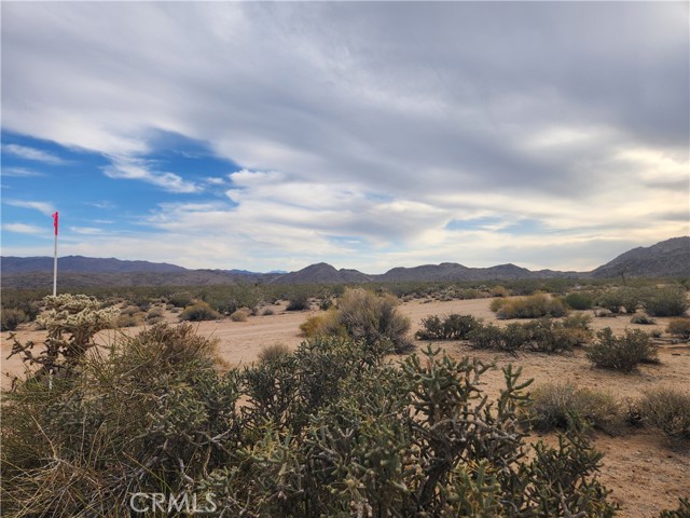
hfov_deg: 73.9
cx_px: 345
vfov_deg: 58.9
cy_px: 259
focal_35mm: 23
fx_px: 458
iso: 20
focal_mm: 5.4
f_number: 1.8
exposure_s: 1/1076
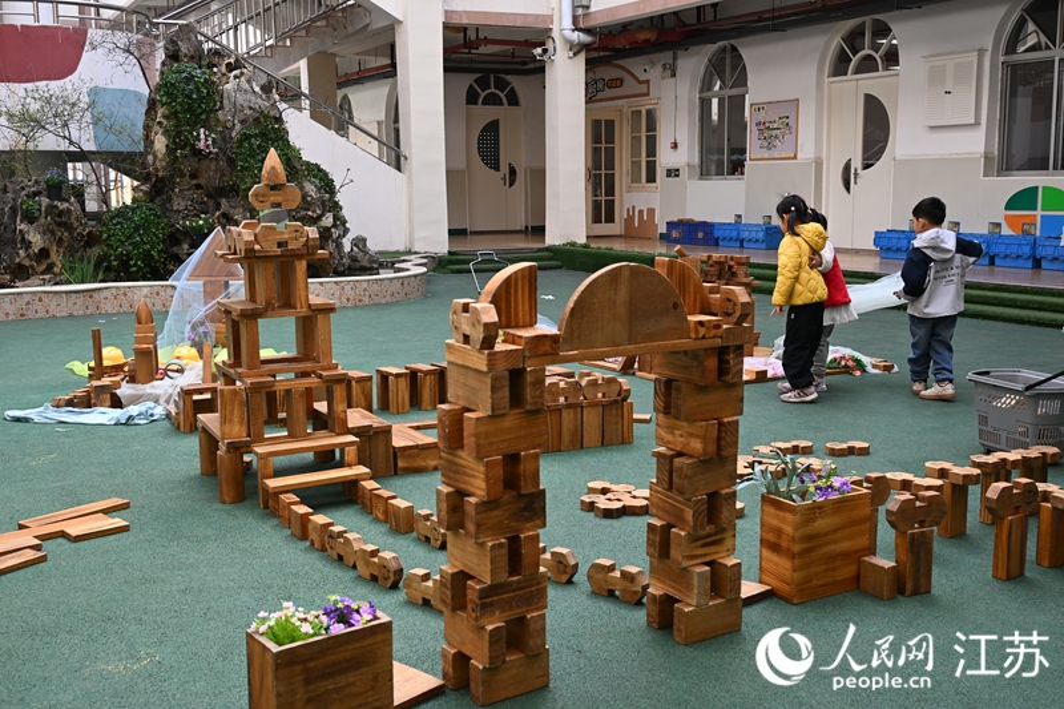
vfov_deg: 35.5
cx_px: 532
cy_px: 354
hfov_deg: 51.3
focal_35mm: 38
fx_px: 1108
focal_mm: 25
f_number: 5
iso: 200
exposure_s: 1/250
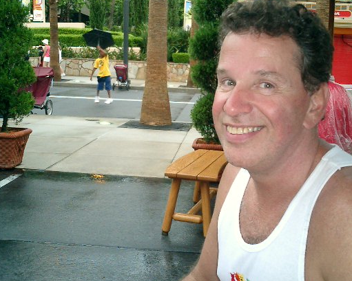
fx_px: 458
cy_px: 123
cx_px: 205
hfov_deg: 41.9
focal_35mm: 44
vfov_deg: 34.1
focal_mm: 7.5
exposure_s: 1/30
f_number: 3.2
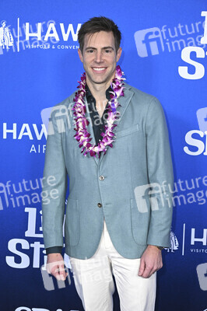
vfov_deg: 28.9
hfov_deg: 19.4
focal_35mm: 70
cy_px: 156
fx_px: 605
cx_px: 104
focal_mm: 70
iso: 1600
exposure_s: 1/200
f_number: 6.3
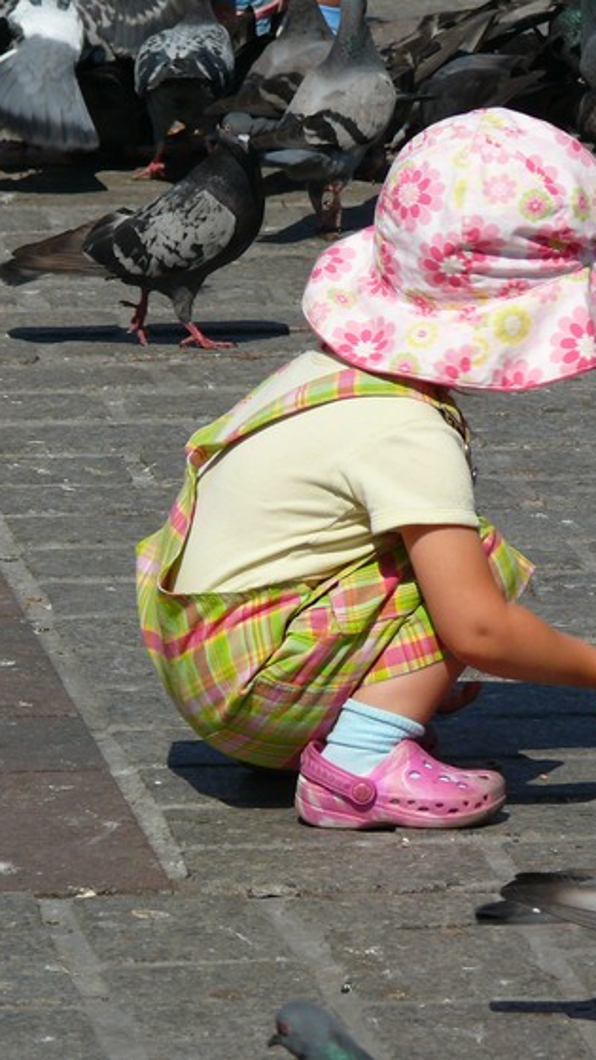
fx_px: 11154
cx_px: 411
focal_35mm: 397
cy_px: 530
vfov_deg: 5.4
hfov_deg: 3.1
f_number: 5.6
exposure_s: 1/250
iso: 100
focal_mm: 57.5
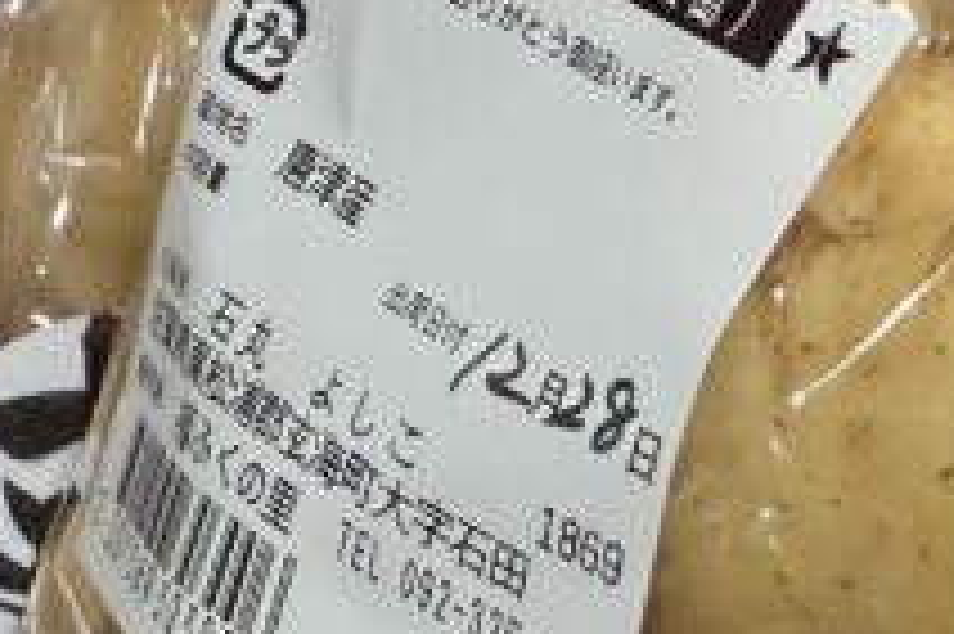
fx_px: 2992
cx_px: 1742
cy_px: 463
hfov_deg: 15.5
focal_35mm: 113
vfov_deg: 12.1
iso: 320
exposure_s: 1/120
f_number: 2.2
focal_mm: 2.22
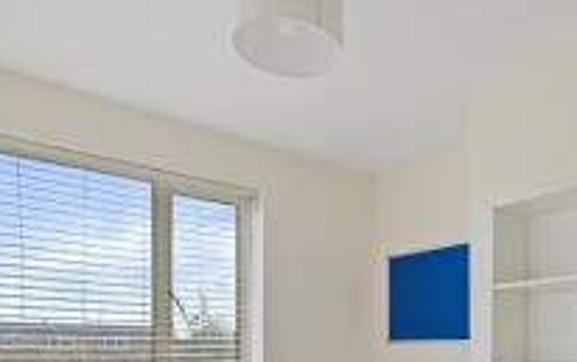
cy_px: 349
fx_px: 519
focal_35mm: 33
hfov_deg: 56.2
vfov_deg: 35.3
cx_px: 409
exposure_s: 1/40
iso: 250
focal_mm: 14
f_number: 7.1
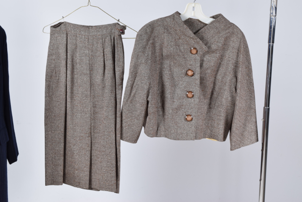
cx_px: 151
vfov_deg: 22.6
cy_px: 101
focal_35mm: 60
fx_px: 503
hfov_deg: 33.4
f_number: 14
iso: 400
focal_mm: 40
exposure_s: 1/125
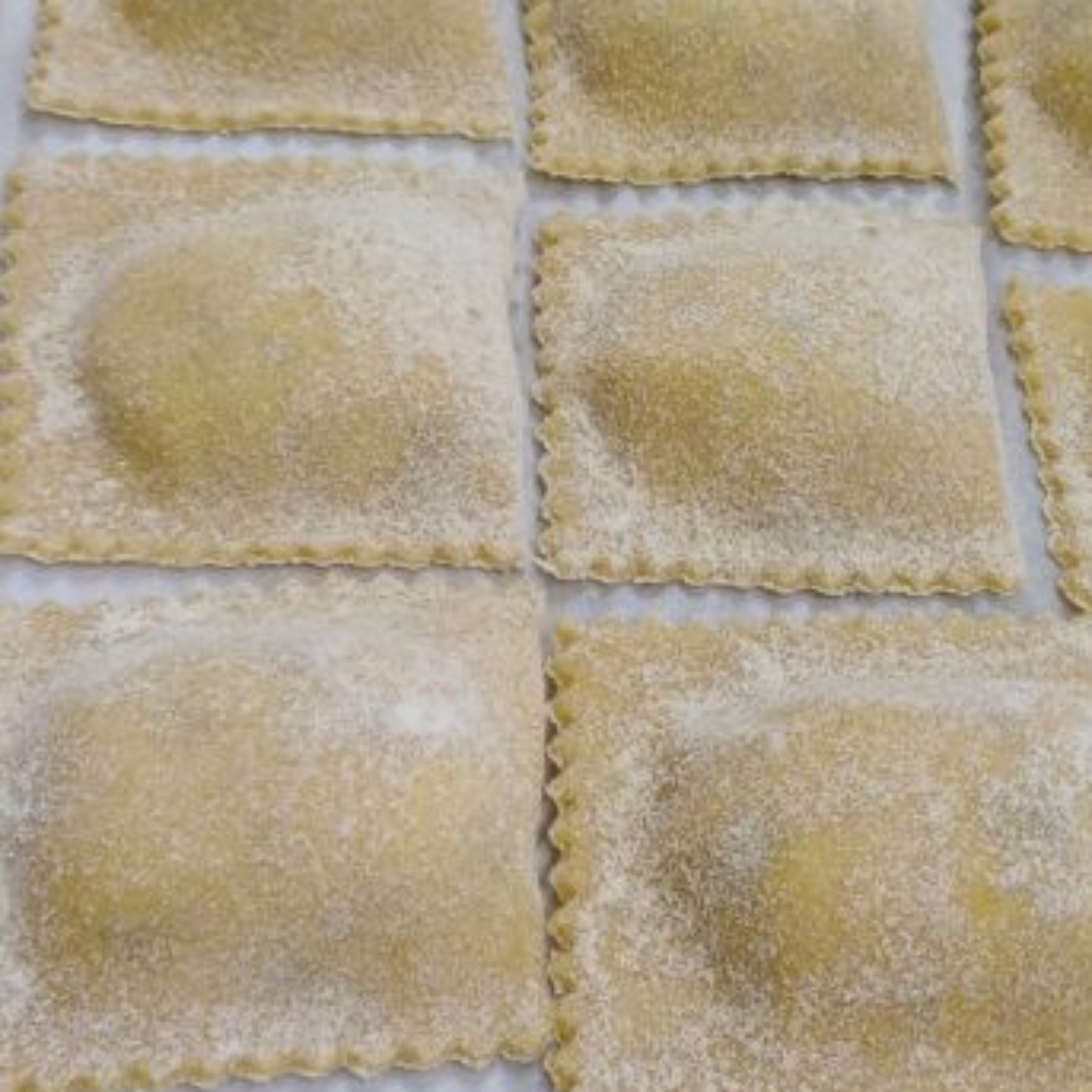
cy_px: 427
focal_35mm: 66
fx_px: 2356
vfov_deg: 26.0
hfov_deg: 26.0
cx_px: 710
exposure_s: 1/50
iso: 125
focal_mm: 4.65
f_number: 1.8
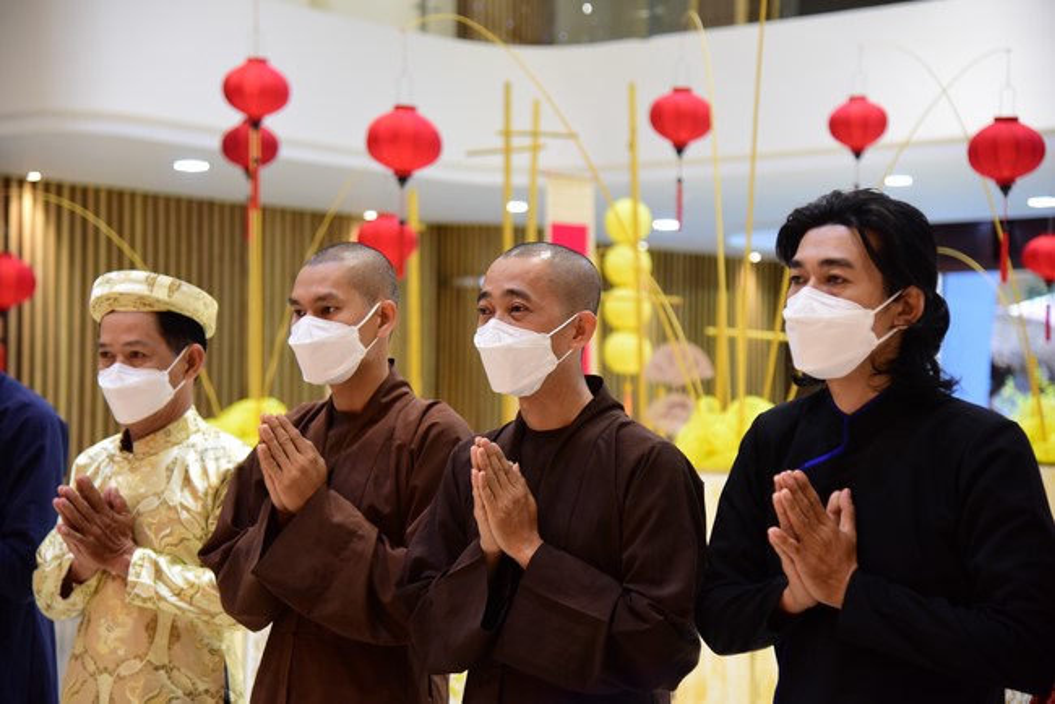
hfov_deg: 26.0
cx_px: 528
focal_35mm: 78
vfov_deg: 17.5
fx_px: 2287
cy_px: 352
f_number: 4
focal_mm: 78
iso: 2500
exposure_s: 1/125
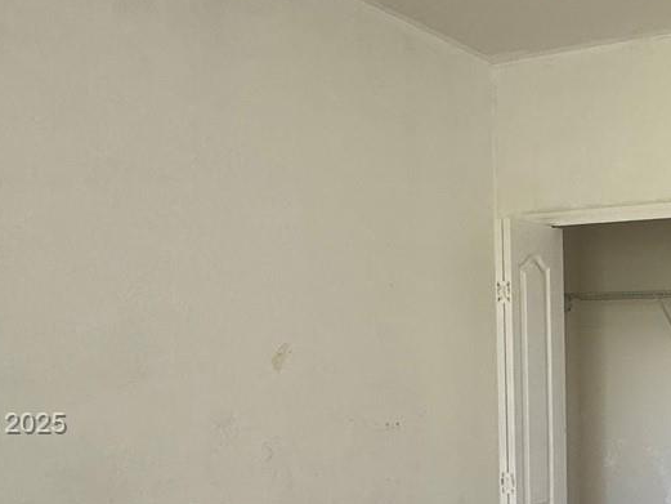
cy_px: 425
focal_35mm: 43
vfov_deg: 32.4
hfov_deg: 38.5
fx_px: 834
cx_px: 684
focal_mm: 2.22
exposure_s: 1/120
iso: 125
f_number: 2.2
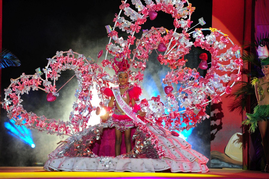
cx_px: 134
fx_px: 1270
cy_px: 90
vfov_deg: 8.1
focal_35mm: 170
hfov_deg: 12.1
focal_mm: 170
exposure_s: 1/250
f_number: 5.6
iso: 6400
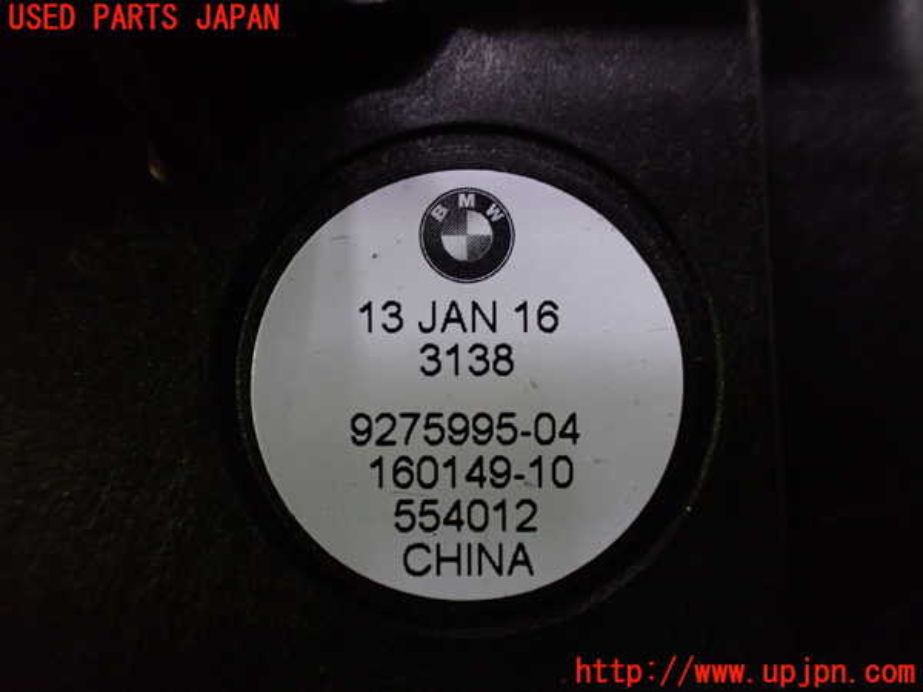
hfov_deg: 60.0
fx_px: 800
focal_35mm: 30
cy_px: 346
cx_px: 462
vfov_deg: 46.8
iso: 800
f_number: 2.3
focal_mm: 5.4
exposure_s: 1/30
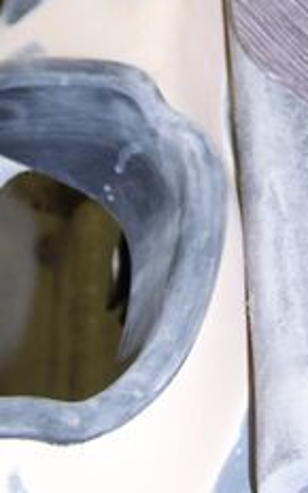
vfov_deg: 18.2
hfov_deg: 11.8
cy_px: -17
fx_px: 1491
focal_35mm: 111
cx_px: 204
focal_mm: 6.3
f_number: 2.8
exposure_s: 1/60
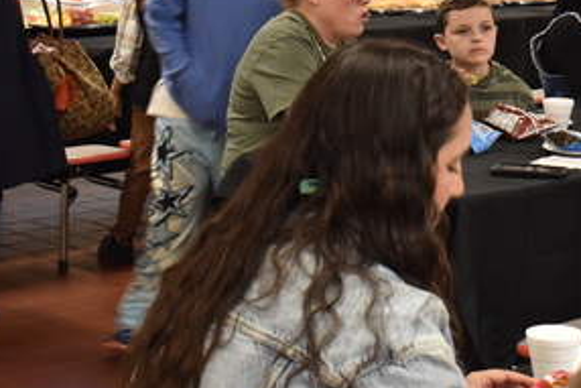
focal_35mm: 113
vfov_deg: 11.9
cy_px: -71
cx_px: 666
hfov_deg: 17.3
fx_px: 1831
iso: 1400
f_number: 7.1
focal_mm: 27
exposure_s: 1/40
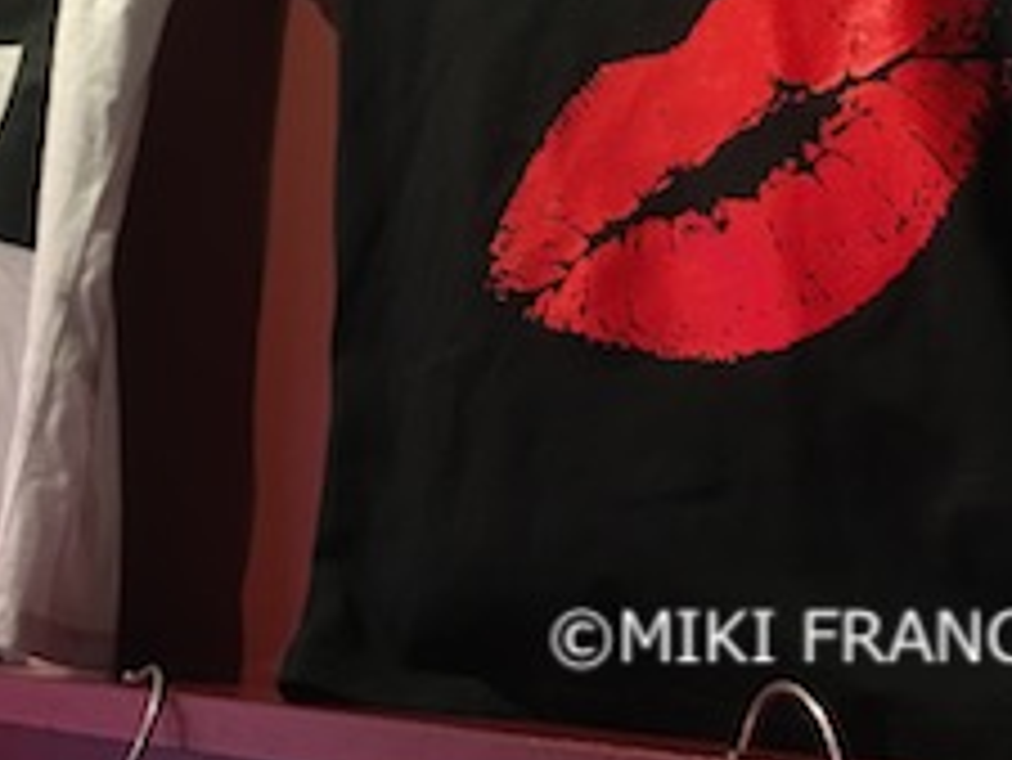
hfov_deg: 32.1
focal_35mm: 58
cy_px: 22
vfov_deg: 24.3
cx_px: 171
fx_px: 1697
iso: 200
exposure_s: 1/20
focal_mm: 4.15
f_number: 2.2
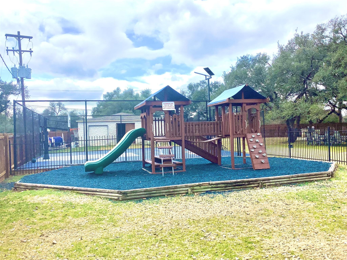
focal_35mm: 31
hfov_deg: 58.4
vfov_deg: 45.4
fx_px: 311
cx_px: 174
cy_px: 130
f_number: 2.4
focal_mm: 3.3
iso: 25
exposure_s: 1/1006
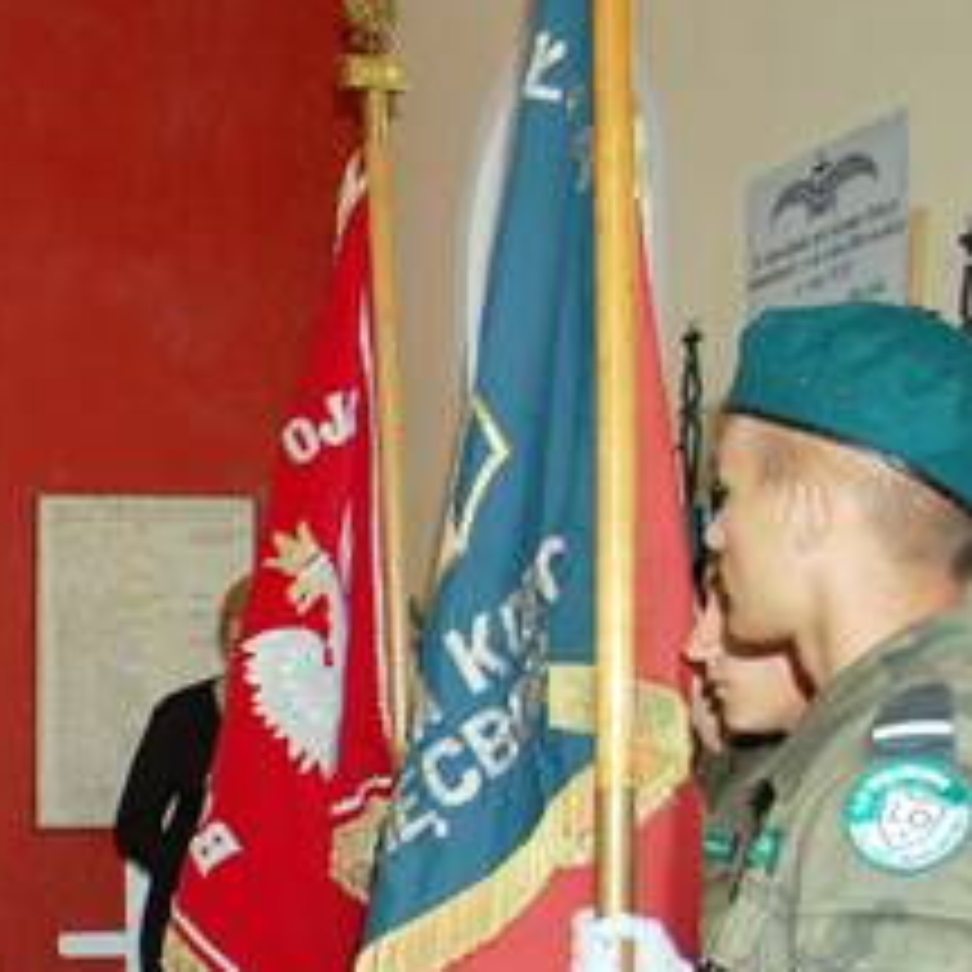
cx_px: -540
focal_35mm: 78
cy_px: 776
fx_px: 2490
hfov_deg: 19.0
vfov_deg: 21.8
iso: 400
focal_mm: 19
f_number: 3.5
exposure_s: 1/60
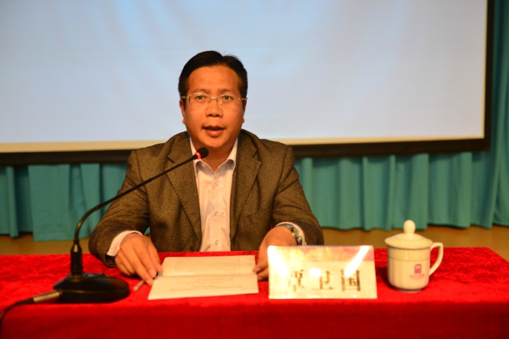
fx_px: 636
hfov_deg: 43.6
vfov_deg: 29.9
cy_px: 170
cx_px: 254
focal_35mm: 45
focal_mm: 45
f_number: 2.8
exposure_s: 1/250
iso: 5000
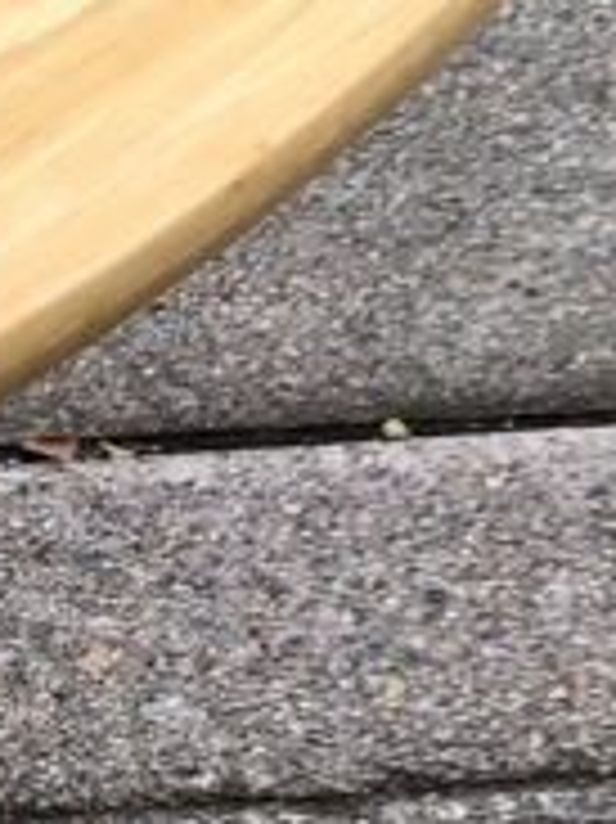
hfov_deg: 8.6
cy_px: 504
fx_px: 3729
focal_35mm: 157
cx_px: -854
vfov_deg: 12.6
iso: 20
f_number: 1.8
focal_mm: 3.99
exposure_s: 1/255
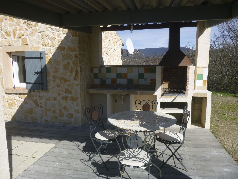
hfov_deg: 69.4
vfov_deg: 54.9
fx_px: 172
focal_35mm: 25
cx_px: 119
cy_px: 90
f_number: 3.9
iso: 100
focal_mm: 4.5
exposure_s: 1/800
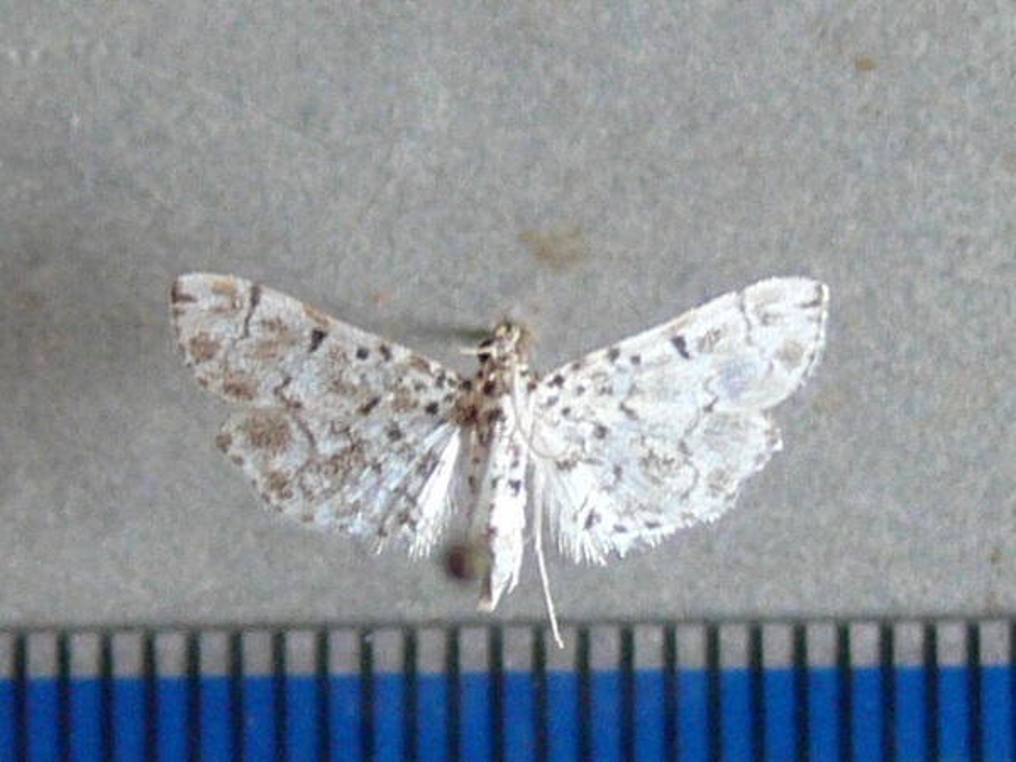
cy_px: 381
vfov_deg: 36.0
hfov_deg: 46.8
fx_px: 1174
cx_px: 508
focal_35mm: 40
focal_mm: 8.4
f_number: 2.8
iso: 125
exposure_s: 1/30
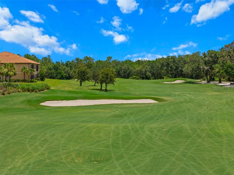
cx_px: 117
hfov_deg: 27.8
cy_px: 88
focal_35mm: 70
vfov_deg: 21.0
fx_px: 473
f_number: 2.8
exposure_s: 1/180
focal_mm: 19.35
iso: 100
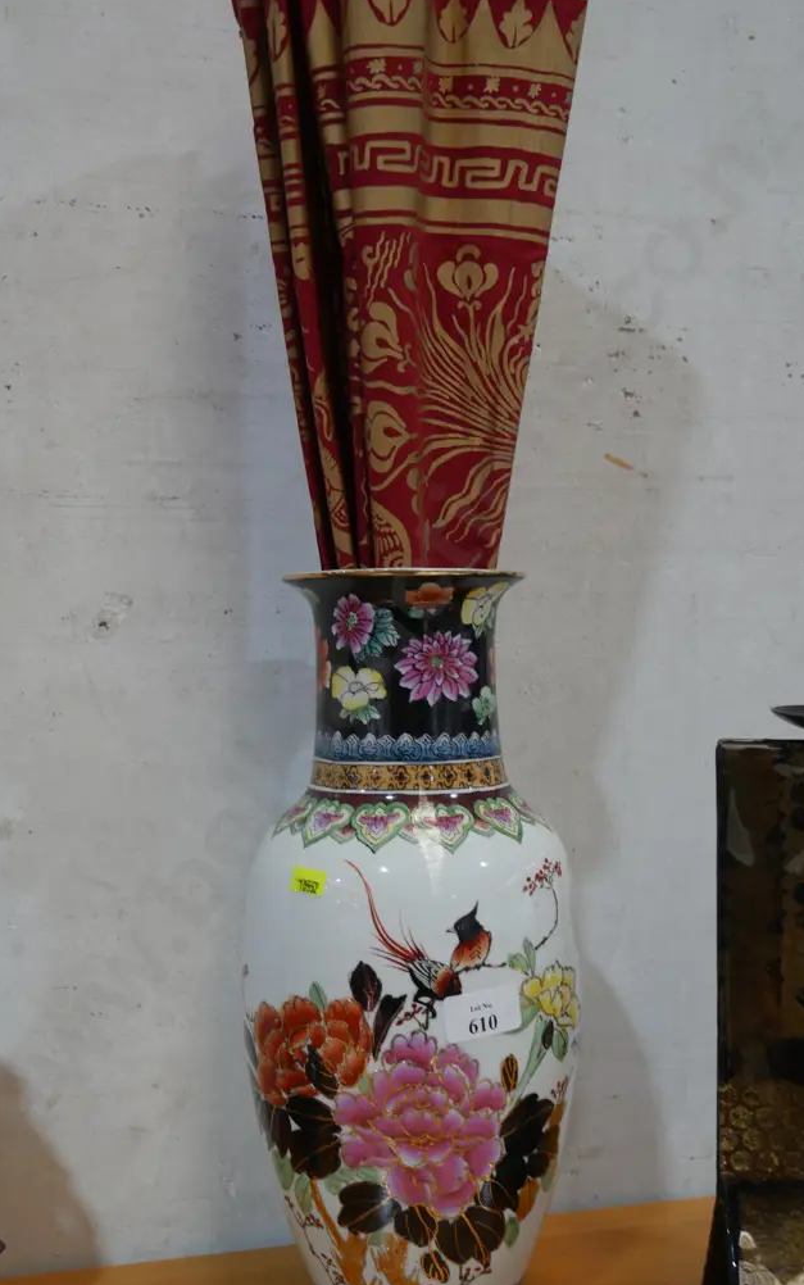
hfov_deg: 32.8
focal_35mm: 39
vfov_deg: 50.4
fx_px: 1366
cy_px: 632
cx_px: 388
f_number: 4
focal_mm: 18
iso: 320
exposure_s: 1/60
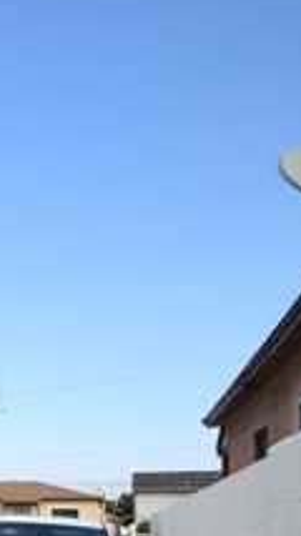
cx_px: -484
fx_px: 668
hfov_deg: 13.7
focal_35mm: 47
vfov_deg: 39.9
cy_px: 500
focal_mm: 10
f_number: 8
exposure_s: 1/250
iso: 100
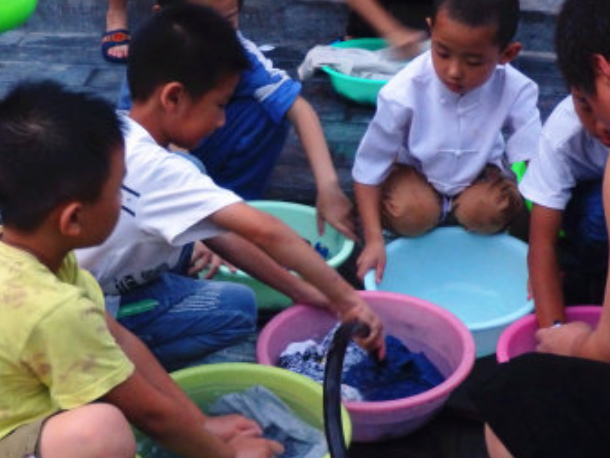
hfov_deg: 27.3
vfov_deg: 20.7
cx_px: 217
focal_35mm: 71
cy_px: 262
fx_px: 1252
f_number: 4
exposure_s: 1/40
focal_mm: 8.9
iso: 800
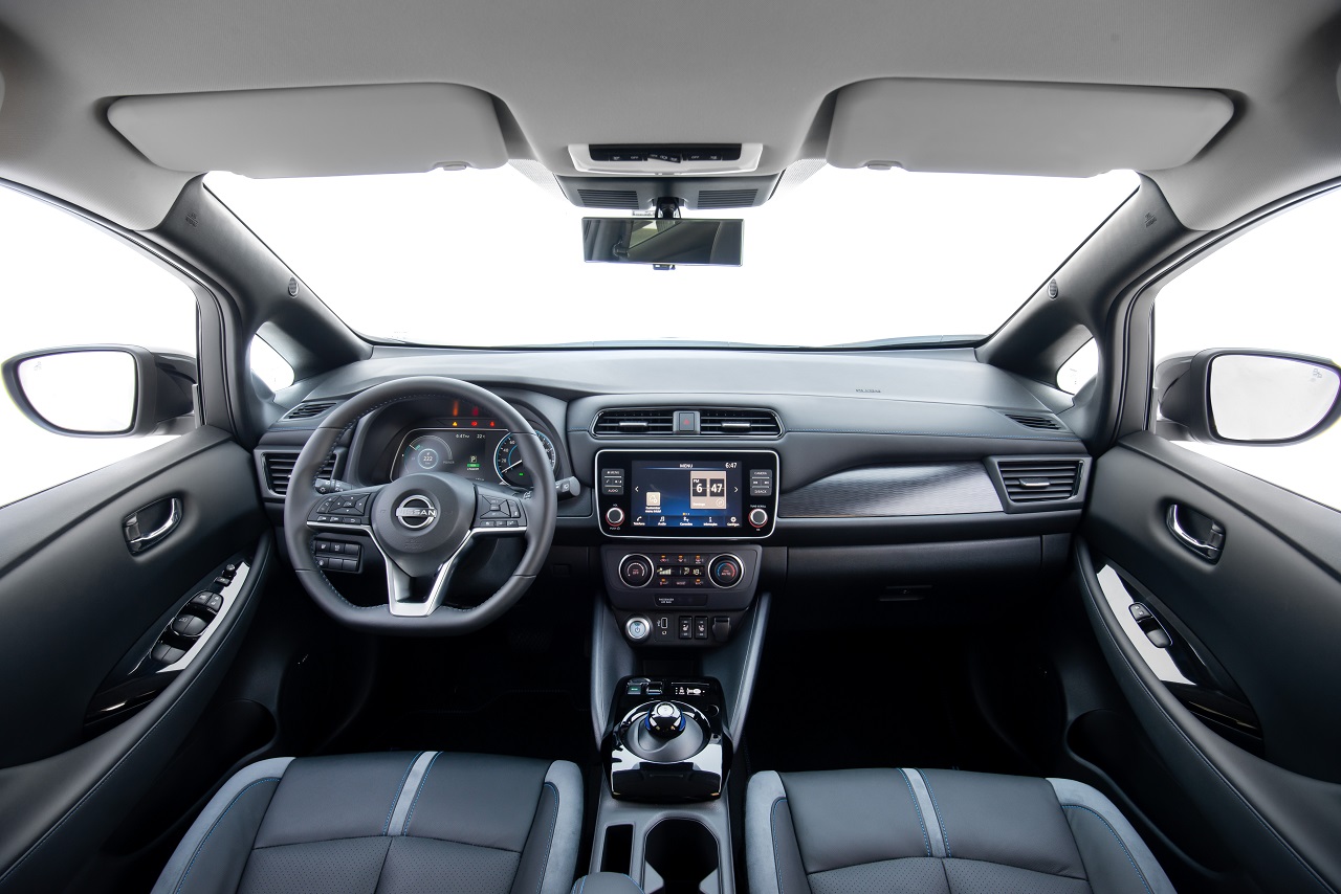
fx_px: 708
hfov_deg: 86.9
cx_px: 670
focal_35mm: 19
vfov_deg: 64.6
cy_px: 447
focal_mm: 19
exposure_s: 1/8
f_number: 11
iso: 500
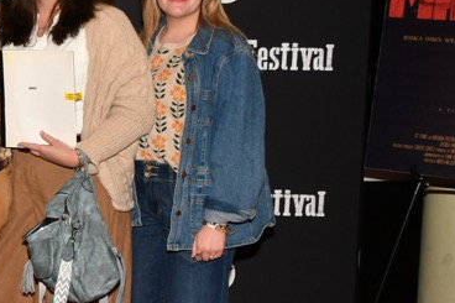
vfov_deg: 15.5
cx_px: -125
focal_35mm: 88
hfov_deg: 21.1
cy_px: 125
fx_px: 1112
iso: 800
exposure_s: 1/180
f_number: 9.5
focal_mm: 18
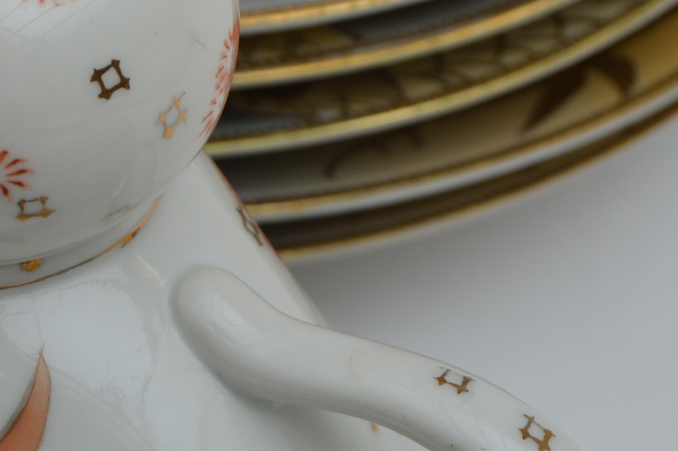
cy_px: 252
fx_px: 4331
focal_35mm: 230
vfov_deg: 6.0
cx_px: 92
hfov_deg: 8.9
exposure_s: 1/200
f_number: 5.6
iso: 200
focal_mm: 50
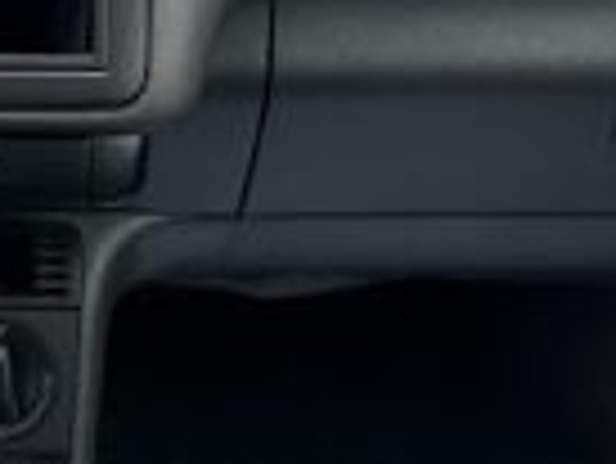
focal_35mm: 140
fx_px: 2494
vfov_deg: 10.6
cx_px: -135
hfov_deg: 13.7
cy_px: 117
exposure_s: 1/516
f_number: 1.78
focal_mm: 6.86
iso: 80
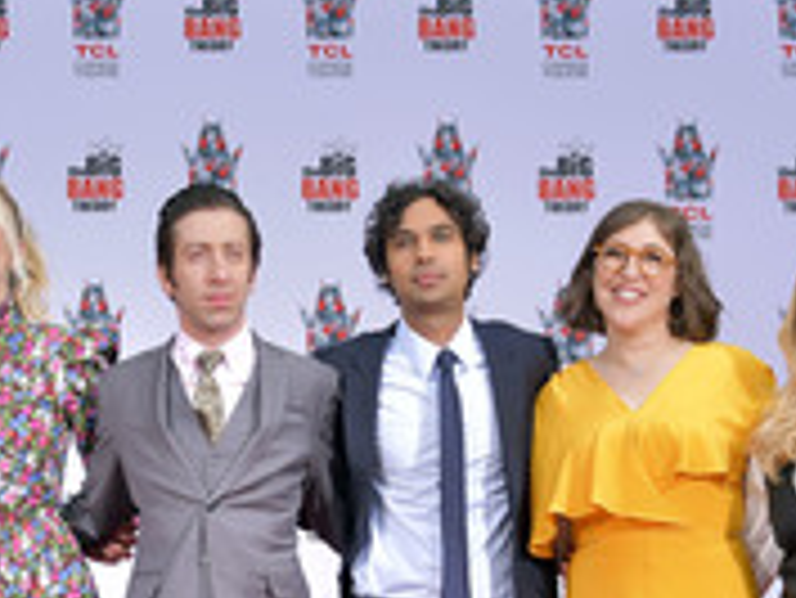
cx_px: 216
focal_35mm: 88
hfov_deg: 22.1
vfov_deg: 16.5
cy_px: 558
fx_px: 2025
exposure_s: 1/250
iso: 160
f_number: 4
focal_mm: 36
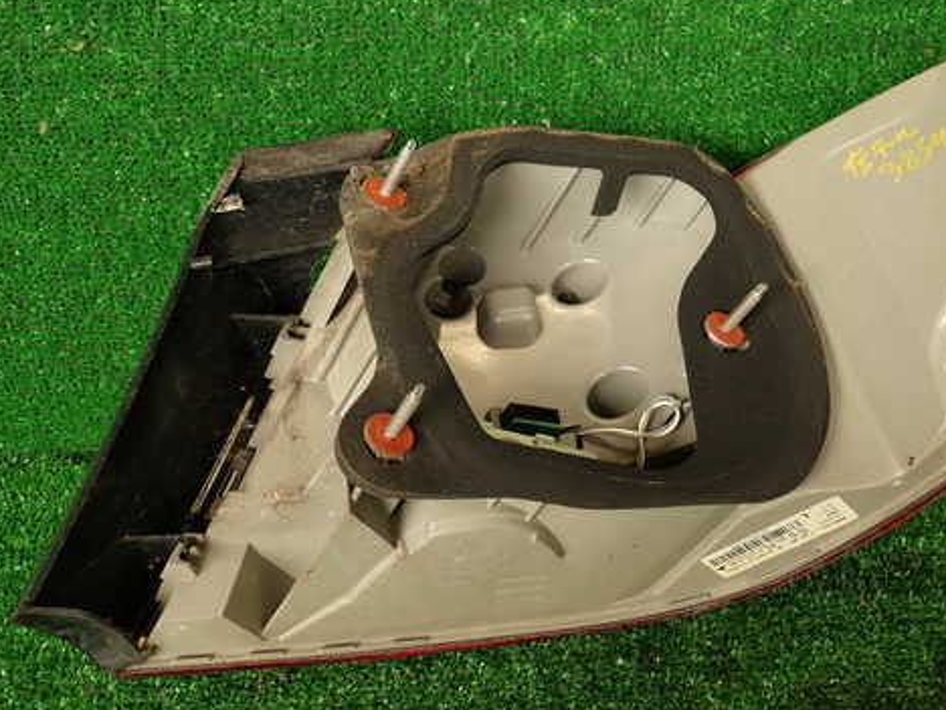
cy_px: 362
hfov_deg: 45.6
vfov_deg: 35.1
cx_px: 560
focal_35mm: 41
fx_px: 1120
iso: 100
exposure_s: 1/80
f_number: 2.4
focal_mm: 5.79
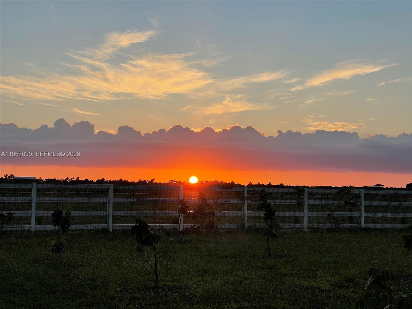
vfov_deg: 22.9
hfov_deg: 30.3
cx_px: 206
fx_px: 762
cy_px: 154
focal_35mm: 64
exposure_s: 1/564
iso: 20
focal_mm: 7.5
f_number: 2.2
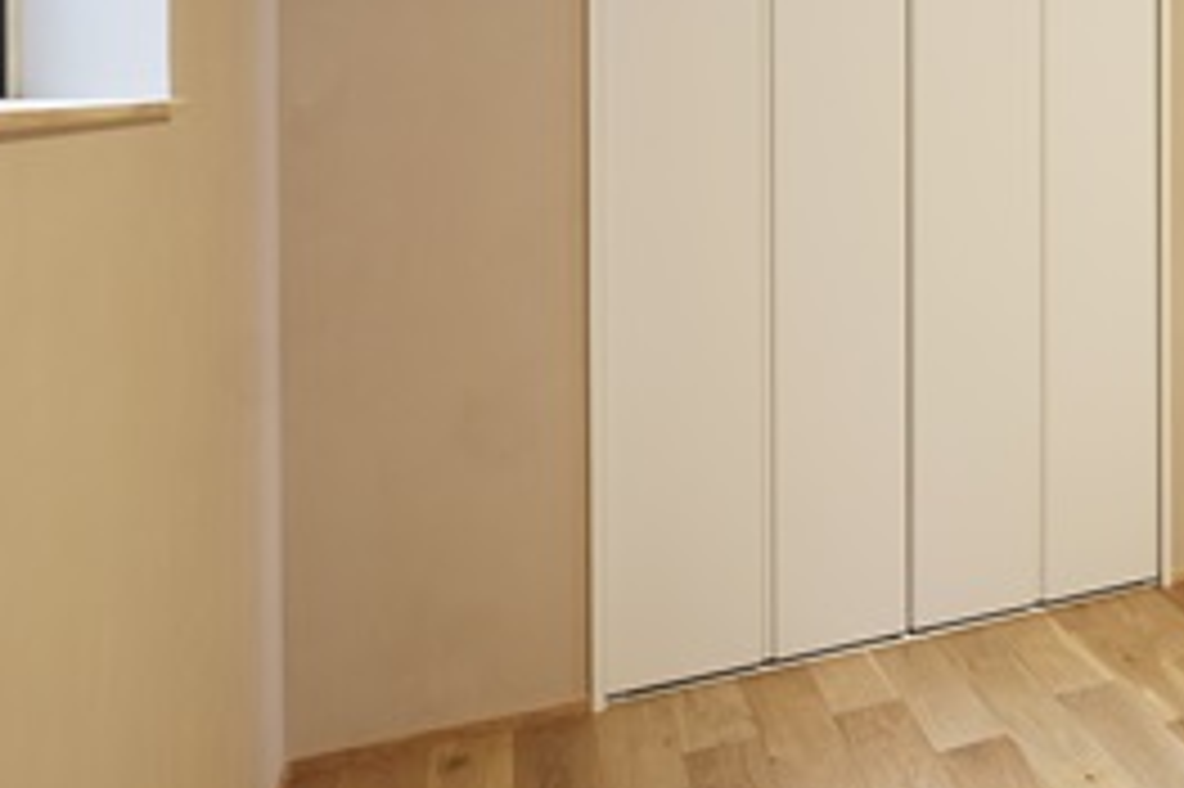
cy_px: 106
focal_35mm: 40
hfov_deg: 37.7
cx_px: 1391
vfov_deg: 32.0
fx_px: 1315
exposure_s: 1/6
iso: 160
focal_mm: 10
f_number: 6.4
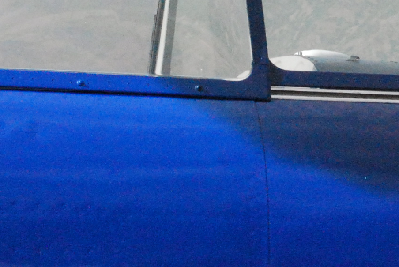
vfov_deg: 4.3
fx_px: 3528
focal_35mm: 318
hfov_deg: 6.5
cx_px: 314
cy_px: 33
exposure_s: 1/800
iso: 1600
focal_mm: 55
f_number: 14
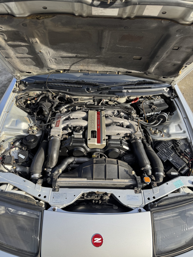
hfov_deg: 56.8
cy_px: 128
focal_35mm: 24
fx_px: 178
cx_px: 96
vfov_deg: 71.6
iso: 80
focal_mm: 6.76
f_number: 1.78
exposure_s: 1/995
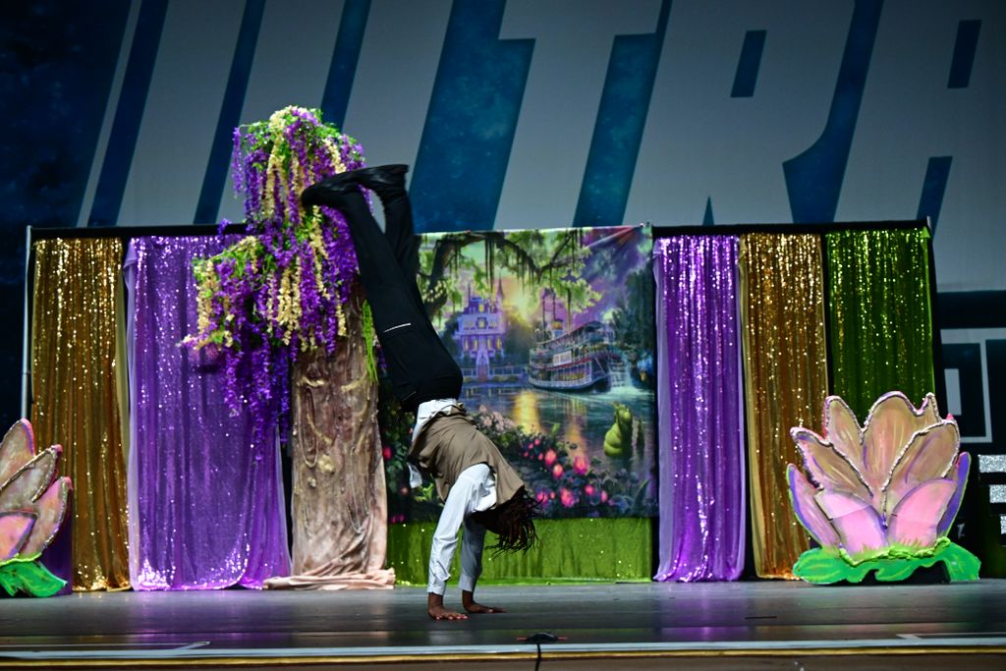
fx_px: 1956
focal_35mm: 70
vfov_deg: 19.5
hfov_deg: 28.8
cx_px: 503
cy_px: 336
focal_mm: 70
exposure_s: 1/640
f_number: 3.5
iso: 5000
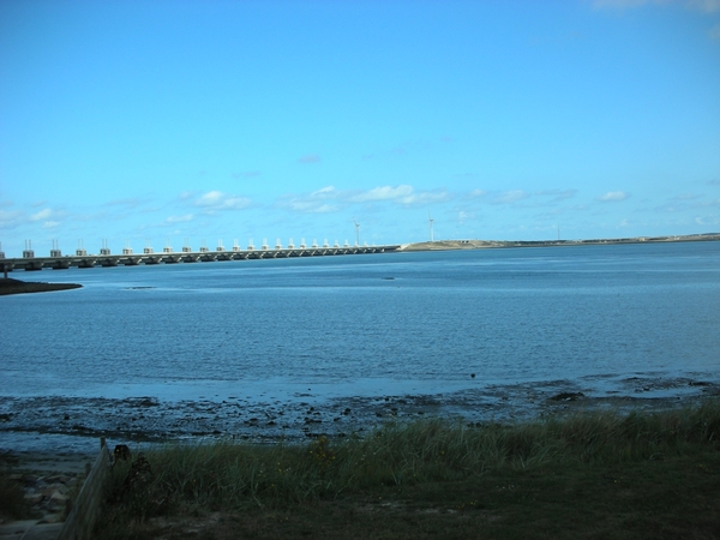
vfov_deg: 31.5
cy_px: 270
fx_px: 957
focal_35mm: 46
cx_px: 360
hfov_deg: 41.2
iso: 50
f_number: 9.9
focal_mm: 7.7
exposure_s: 1/68.6
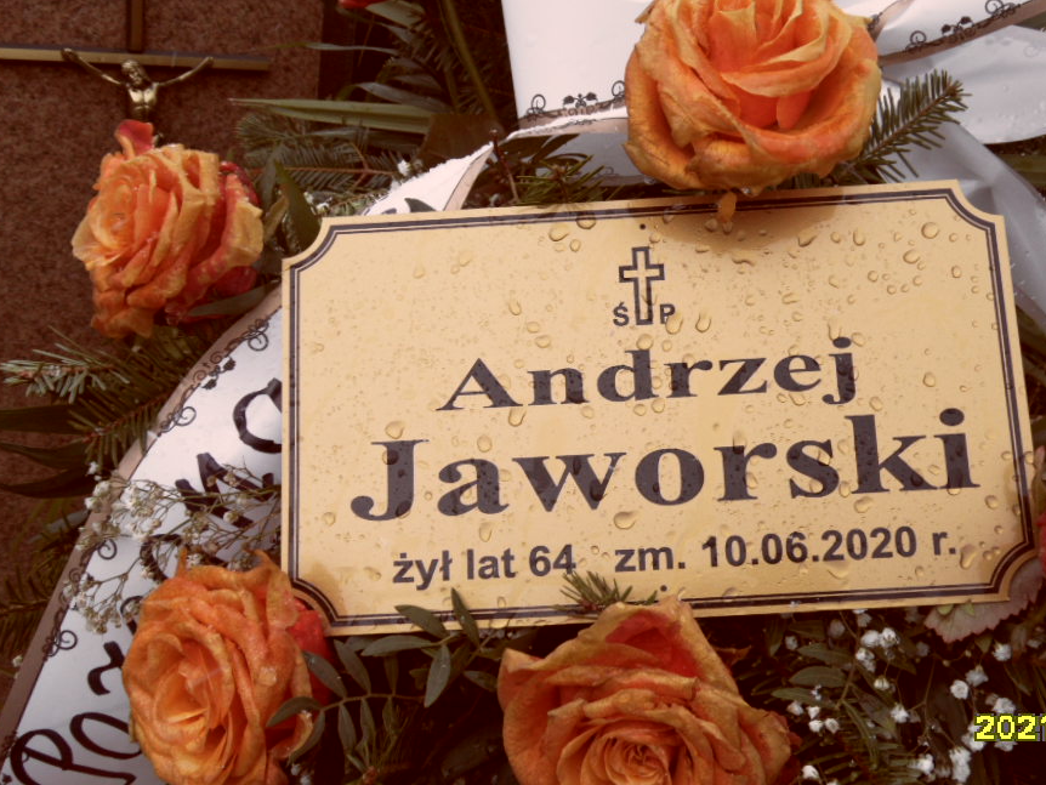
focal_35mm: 38
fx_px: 1149
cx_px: 606
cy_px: 358
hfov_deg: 48.8
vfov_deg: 37.7
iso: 80
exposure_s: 1/125
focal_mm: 5.3
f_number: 3.4
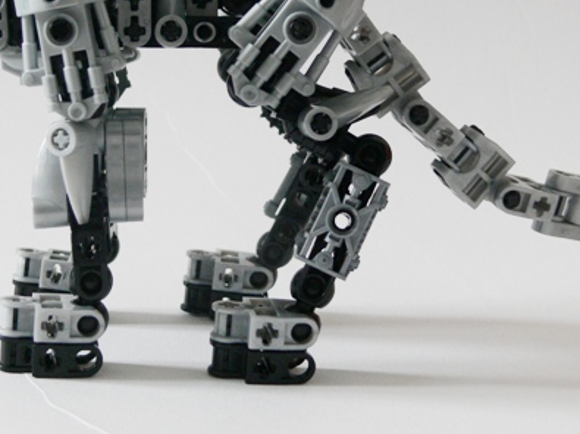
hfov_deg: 24.0
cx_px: 195
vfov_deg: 18.2
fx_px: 1357
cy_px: 152
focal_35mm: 81
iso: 125
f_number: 3.2
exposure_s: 1/30
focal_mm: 10.4
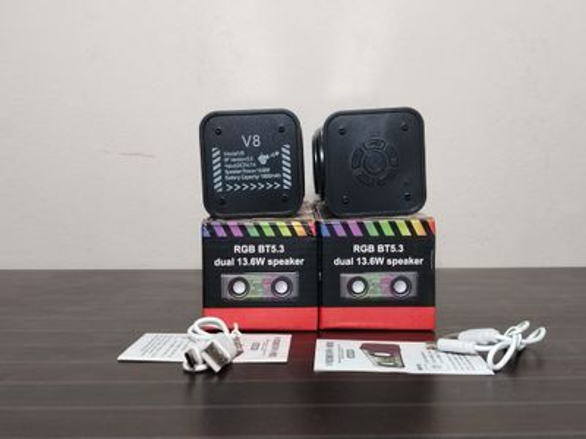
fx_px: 626
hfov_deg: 50.1
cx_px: 293
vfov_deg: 38.7
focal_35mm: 37
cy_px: 220
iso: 694
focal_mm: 5.25
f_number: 1.75
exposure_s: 1/33.3
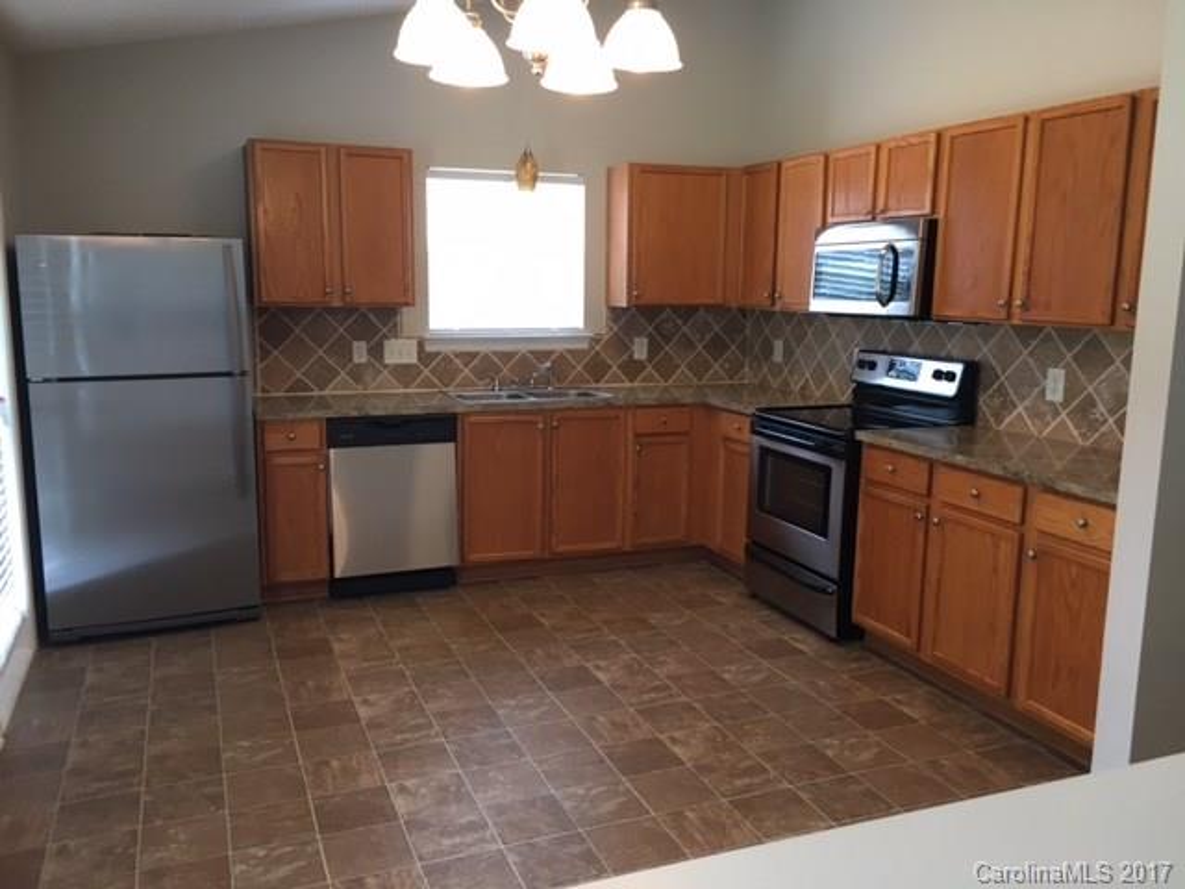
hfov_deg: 61.7
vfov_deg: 48.2
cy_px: 444
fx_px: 993
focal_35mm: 29
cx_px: 592
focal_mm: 4.15
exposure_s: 1/30
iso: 64
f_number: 2.2
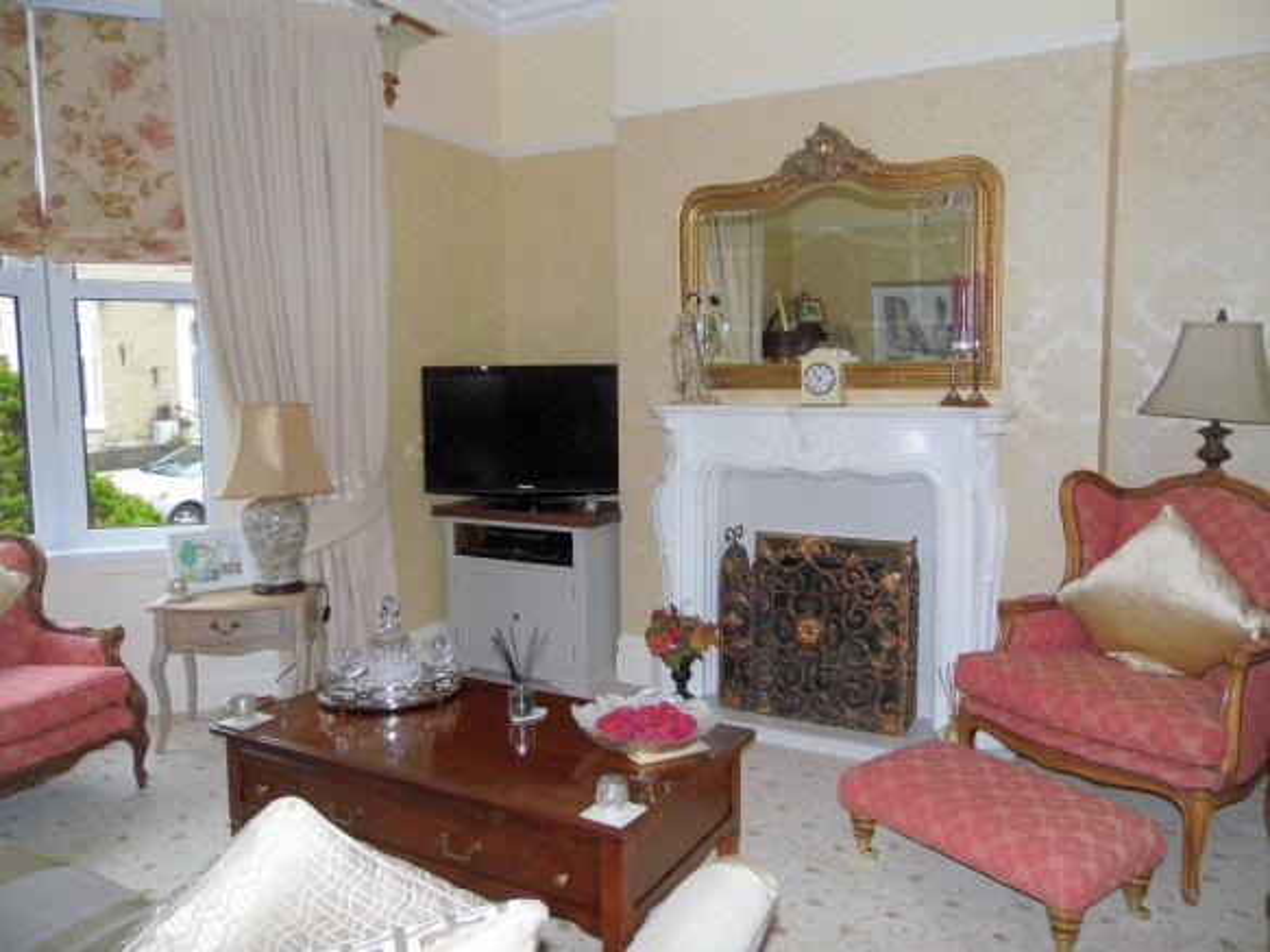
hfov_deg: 69.4
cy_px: 476
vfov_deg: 54.9
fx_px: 917
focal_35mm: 25
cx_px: 635
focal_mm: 4.5
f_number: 3
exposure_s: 1/60
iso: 200
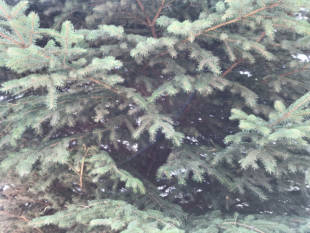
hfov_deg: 63.4
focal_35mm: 28
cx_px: 155
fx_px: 251
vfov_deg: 49.7
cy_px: 116
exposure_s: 1/120
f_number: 1.8
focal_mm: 3.99
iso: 25
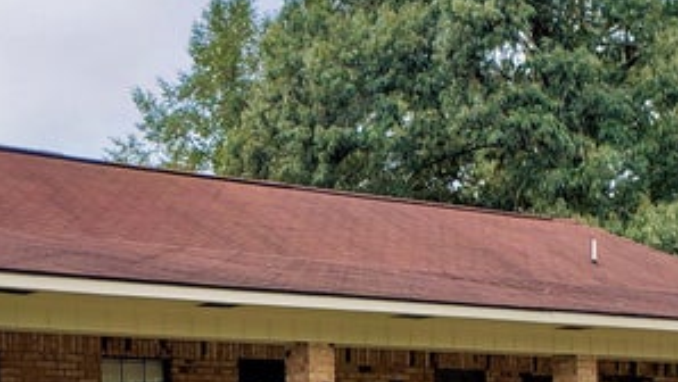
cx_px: 124
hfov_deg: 25.7
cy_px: 427
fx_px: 1457
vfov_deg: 14.6
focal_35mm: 81
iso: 50
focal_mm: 4.3
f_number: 2.4
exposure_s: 1/163
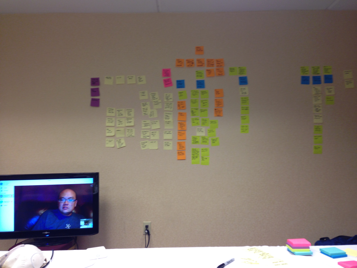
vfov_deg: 42.9
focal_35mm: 33
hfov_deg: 55.4
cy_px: 134
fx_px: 340
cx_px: 178
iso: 50
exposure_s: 1/20
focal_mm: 4.12
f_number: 2.4
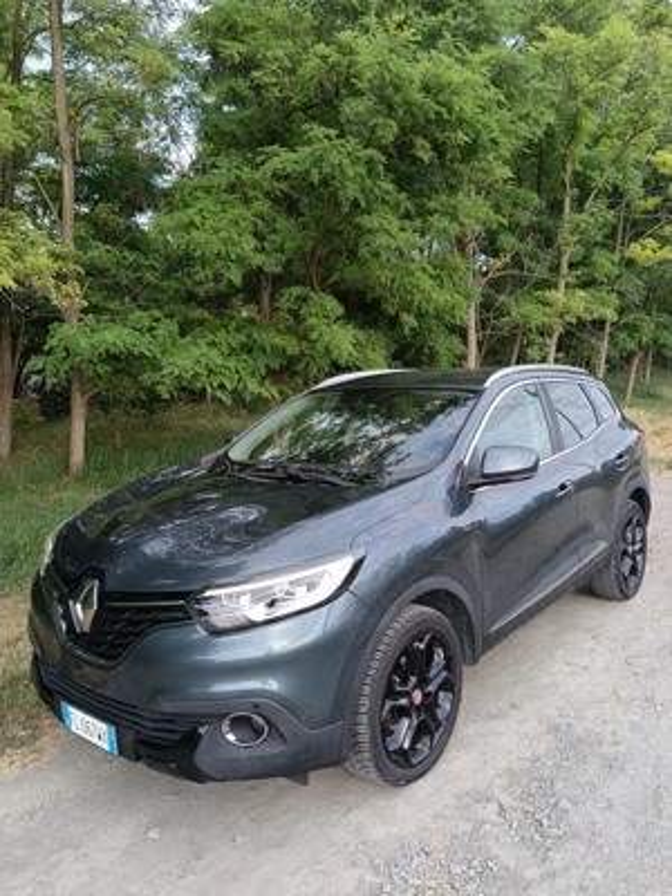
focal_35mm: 27
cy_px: 448
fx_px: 699
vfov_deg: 65.3
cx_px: 336
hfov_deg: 51.4
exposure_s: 1/100
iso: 123
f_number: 1.9
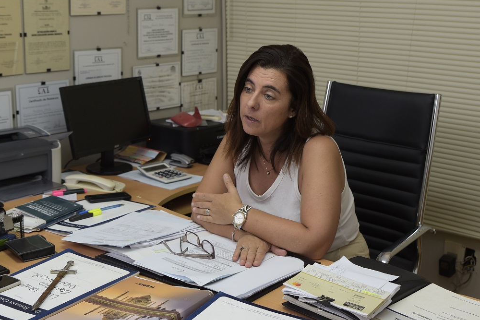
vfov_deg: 25.1
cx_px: 228
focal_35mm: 54
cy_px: 149
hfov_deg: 36.9
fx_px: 720
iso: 800
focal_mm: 36
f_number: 4
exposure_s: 1/200
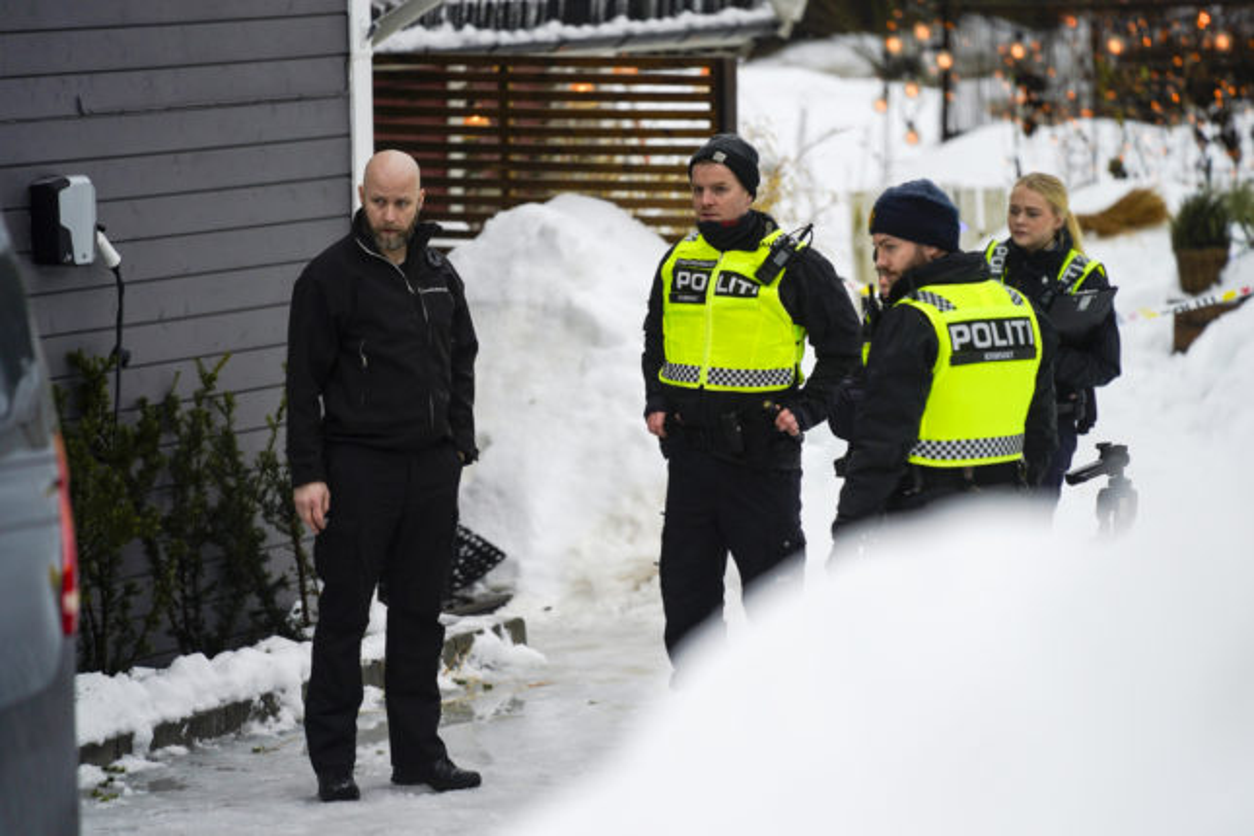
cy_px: 418
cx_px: 627
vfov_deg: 6.9
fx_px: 6966
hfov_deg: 10.3
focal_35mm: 200
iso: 200
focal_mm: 200
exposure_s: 1/640
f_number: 2.8
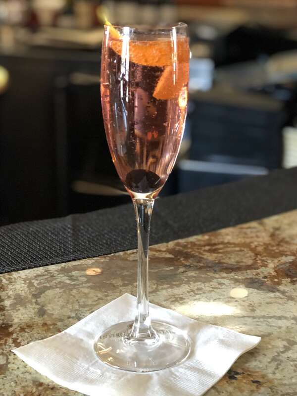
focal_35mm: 57
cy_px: 198
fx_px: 652
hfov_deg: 25.7
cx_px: 148
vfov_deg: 33.8
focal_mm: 6.6
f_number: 2.8
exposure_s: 1/30
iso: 500
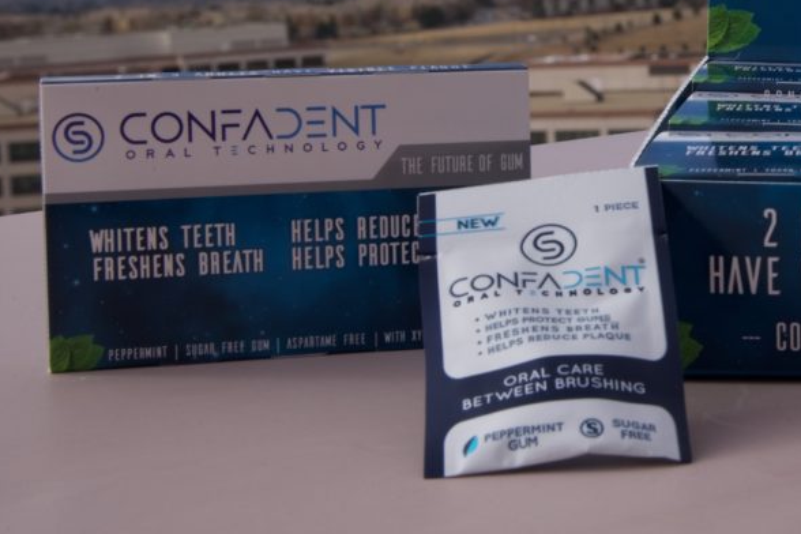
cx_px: 679
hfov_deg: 19.9
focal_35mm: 101
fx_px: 2247
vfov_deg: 13.5
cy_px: 76
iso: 280
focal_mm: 55
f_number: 22
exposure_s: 1/100
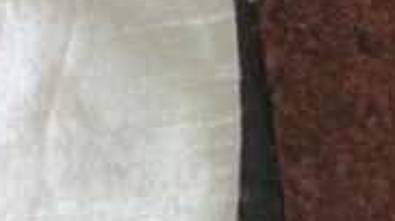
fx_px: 1455
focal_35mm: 139
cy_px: 50
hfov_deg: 13.6
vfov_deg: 8.7
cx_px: -341
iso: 320
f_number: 2.2
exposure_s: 1/20
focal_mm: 4.15
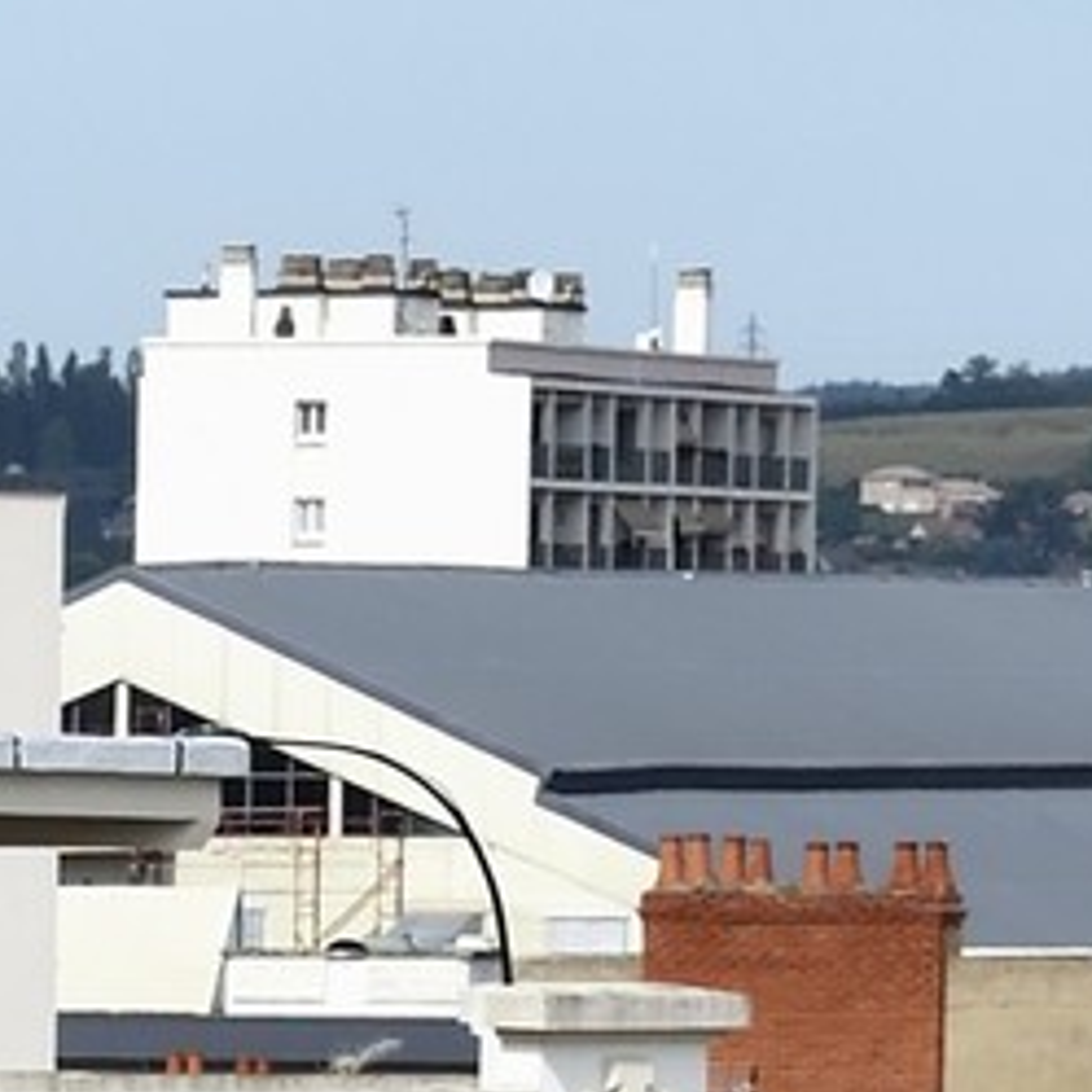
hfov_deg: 3.0
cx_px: -2215
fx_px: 20486
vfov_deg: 3.0
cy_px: 3684
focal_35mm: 574
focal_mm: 70
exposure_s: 1/640
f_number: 9
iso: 200
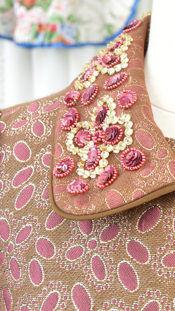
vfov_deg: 32.3
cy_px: 142
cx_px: 229
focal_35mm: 65
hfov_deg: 17.4
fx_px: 536
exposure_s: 1/30
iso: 200
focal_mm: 22
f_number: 5
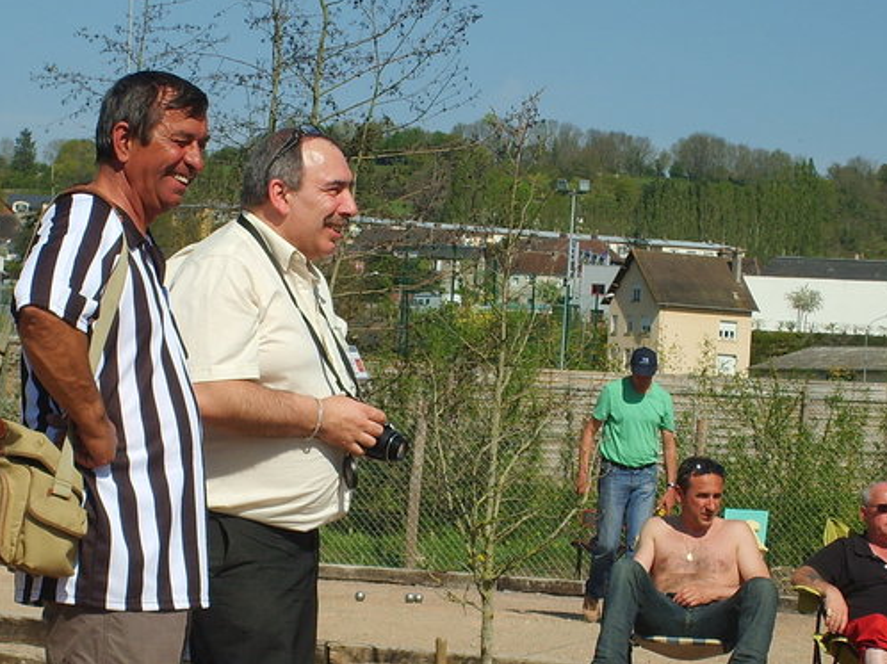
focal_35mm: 140
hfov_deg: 14.1
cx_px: 296
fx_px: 3586
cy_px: 469
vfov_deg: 10.6
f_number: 10.6
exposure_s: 1/180
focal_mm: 13.7
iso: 50
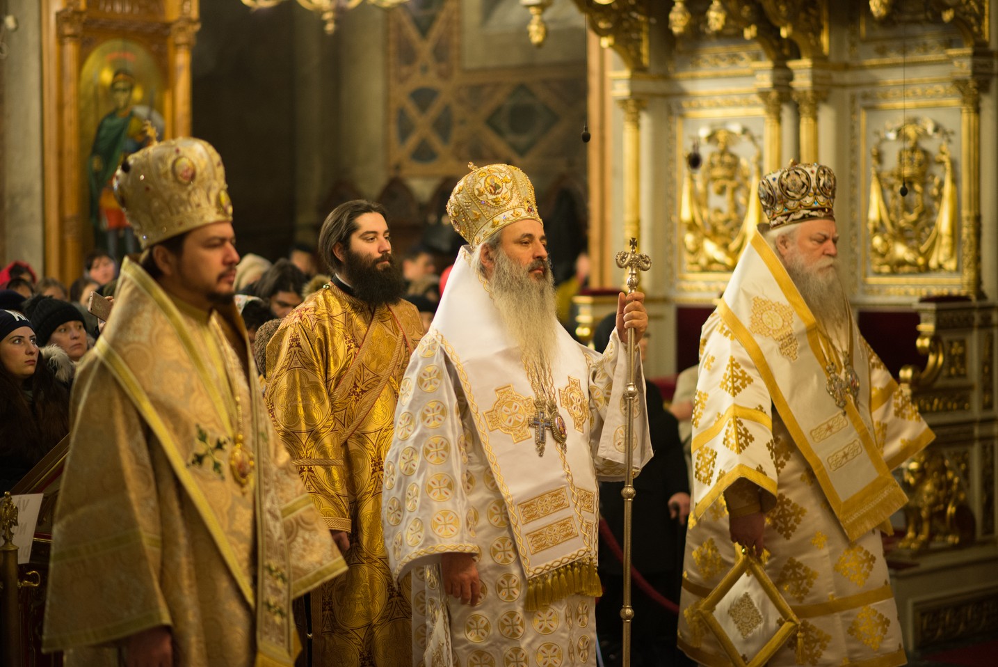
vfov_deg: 16.1
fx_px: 2357
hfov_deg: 23.9
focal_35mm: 85
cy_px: 334
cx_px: 499
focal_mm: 85
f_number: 1.8
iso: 1250
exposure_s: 1/50
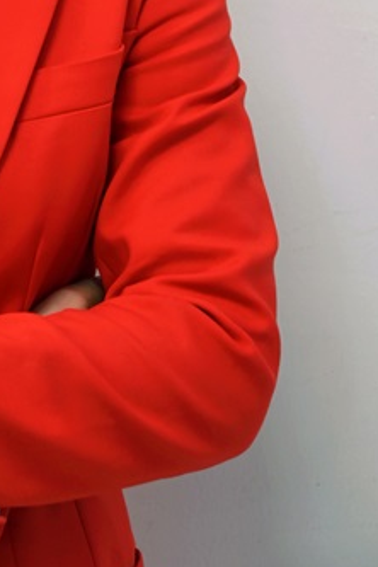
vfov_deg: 11.3
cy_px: -177
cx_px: -109
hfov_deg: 7.6
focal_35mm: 178
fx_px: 2803
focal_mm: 66
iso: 800
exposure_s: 1/60
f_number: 6
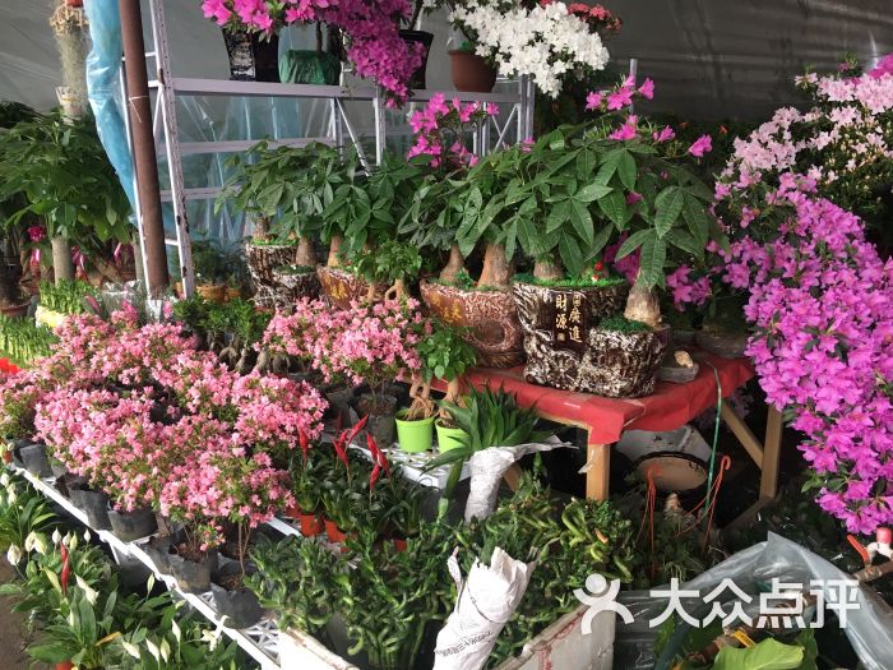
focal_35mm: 29
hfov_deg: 61.7
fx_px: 748
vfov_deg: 48.2
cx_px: 446
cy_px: 335
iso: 25
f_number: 2.2
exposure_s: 1/33
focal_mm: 4.15
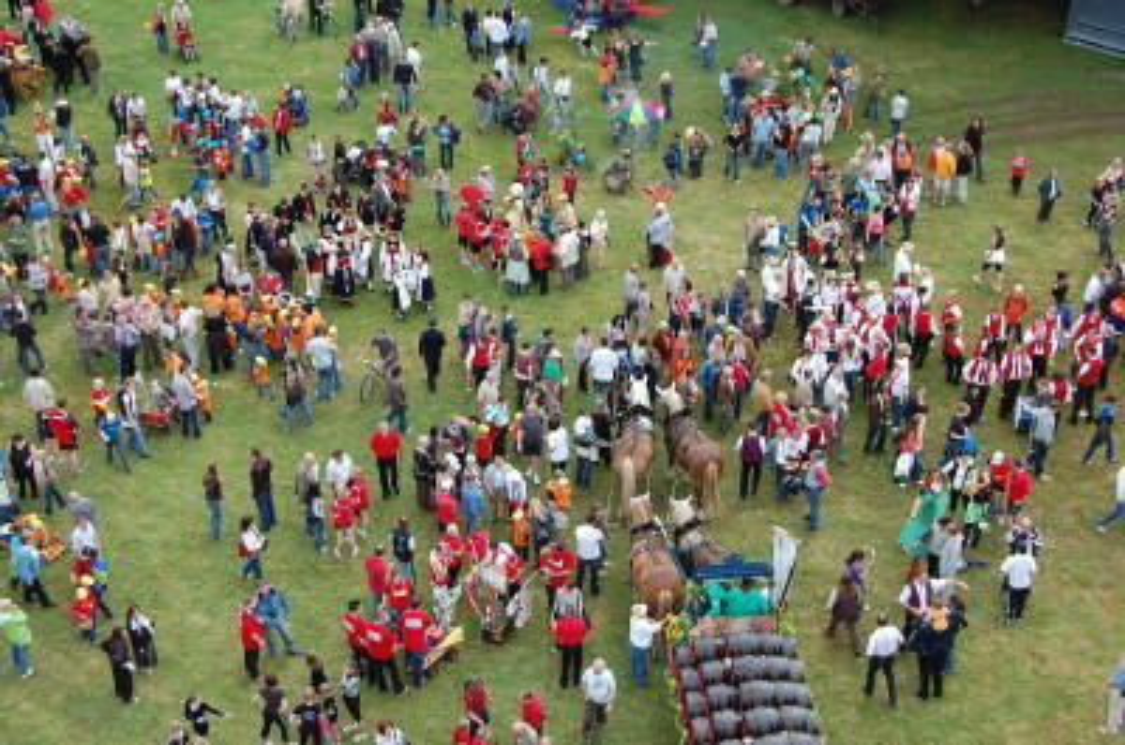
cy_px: 372
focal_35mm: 57
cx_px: 562
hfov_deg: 35.1
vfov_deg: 23.7
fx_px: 1778
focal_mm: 38
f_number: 8
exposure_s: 1/250
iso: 200
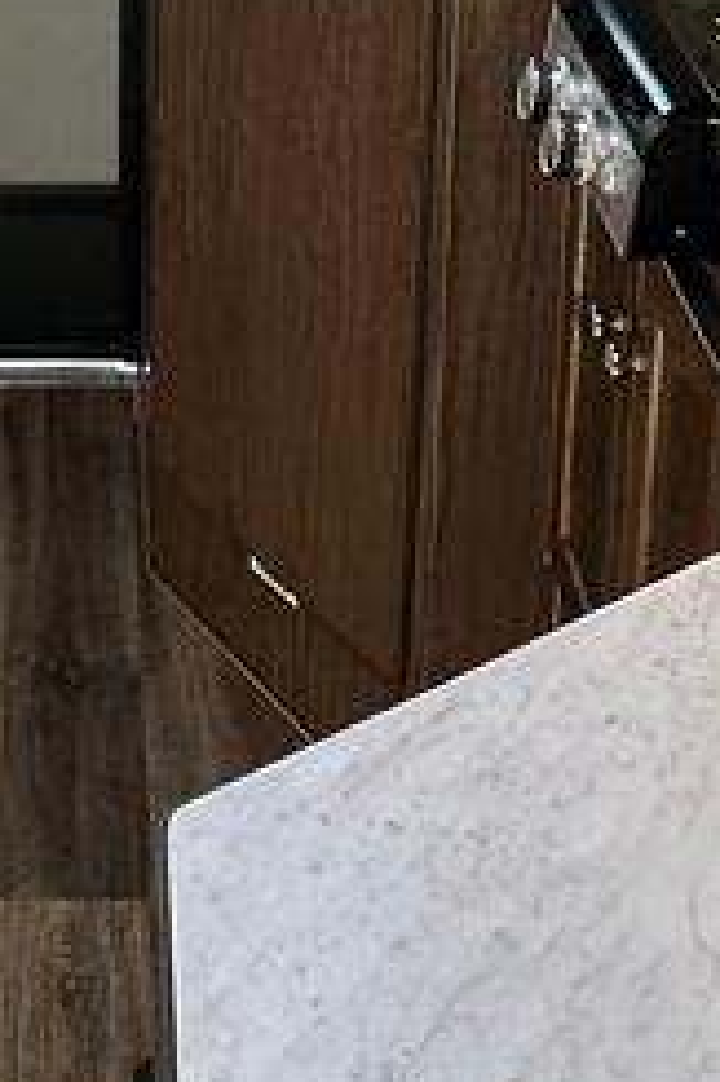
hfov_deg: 17.7
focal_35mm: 76
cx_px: 106
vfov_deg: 23.4
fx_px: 2283
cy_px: -340
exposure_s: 1/99
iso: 125
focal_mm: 2.22
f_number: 2.2
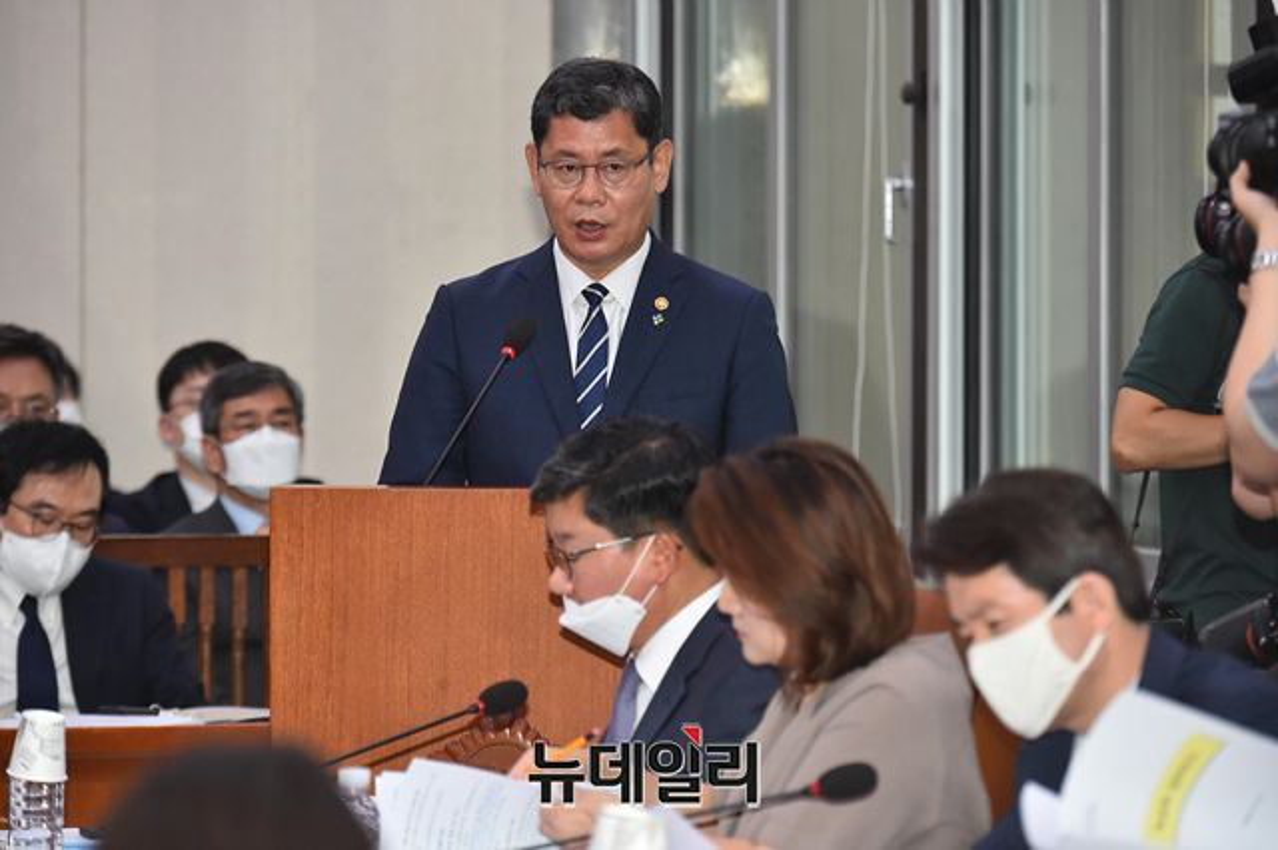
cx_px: 639
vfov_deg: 5.3
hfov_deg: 7.9
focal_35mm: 260
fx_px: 9225
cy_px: 425
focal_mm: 260
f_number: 6.3
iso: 2000
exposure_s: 1/250
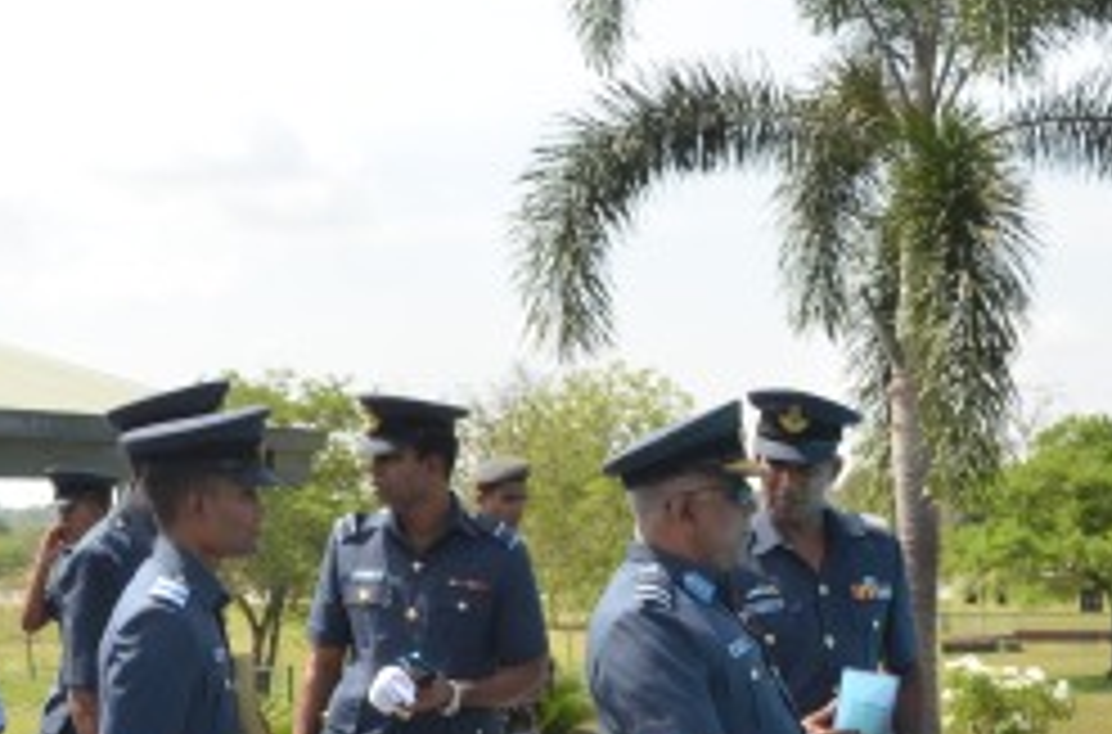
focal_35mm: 73
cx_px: 617
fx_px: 2248
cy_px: 759
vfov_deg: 18.0
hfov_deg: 27.8
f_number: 14
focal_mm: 20
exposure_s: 1/125
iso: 400
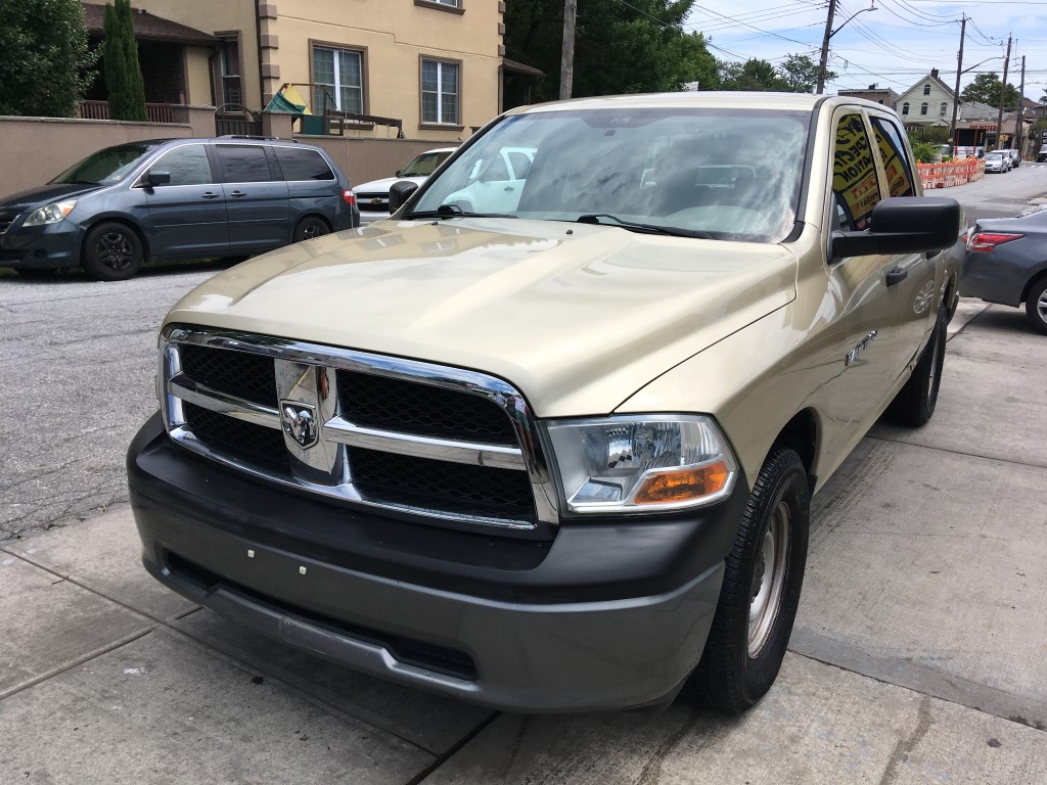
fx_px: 877
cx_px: 524
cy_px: 392
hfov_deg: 61.7
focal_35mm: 29
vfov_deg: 48.2
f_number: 2.2
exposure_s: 1/1876
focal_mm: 4.15
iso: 25
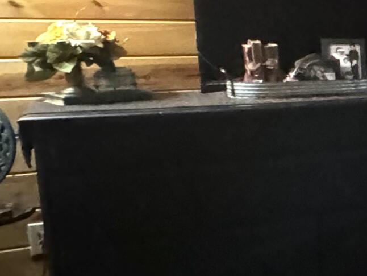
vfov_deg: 22.6
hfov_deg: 20.4
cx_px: 670
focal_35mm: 65
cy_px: 121
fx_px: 689
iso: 1600
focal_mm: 2.22
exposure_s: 1/30
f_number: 2.2
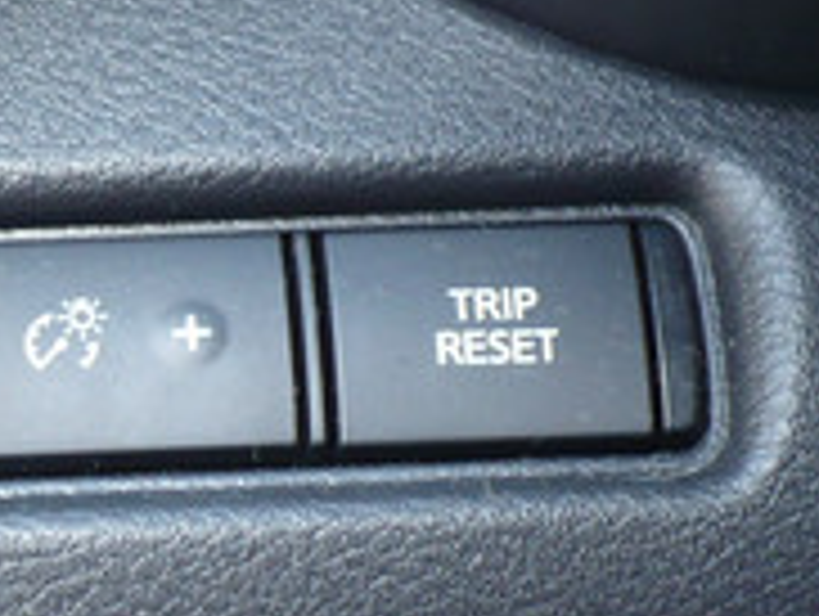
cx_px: -122
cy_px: 674
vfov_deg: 11.3
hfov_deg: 14.7
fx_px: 3080
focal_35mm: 130
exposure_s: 1/40
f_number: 2.8
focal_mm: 6.1
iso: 100
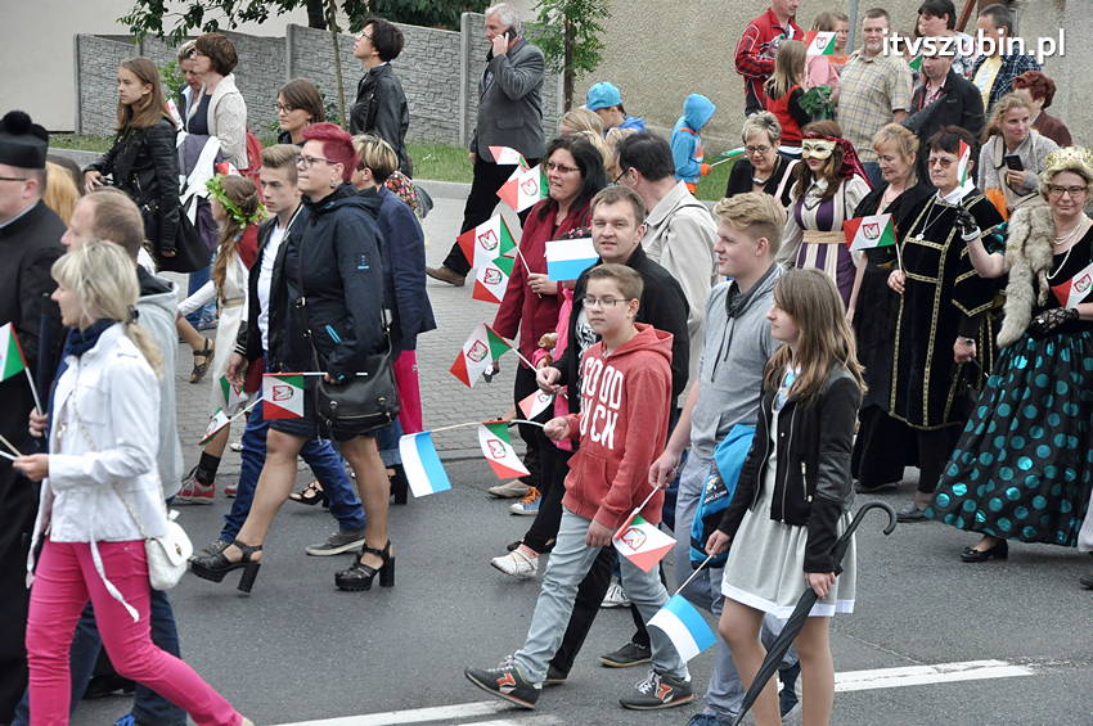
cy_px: 363
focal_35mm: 105
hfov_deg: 19.5
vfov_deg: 13.0
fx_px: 3185
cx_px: 546
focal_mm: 70
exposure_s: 1/1000
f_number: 6.3
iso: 1250
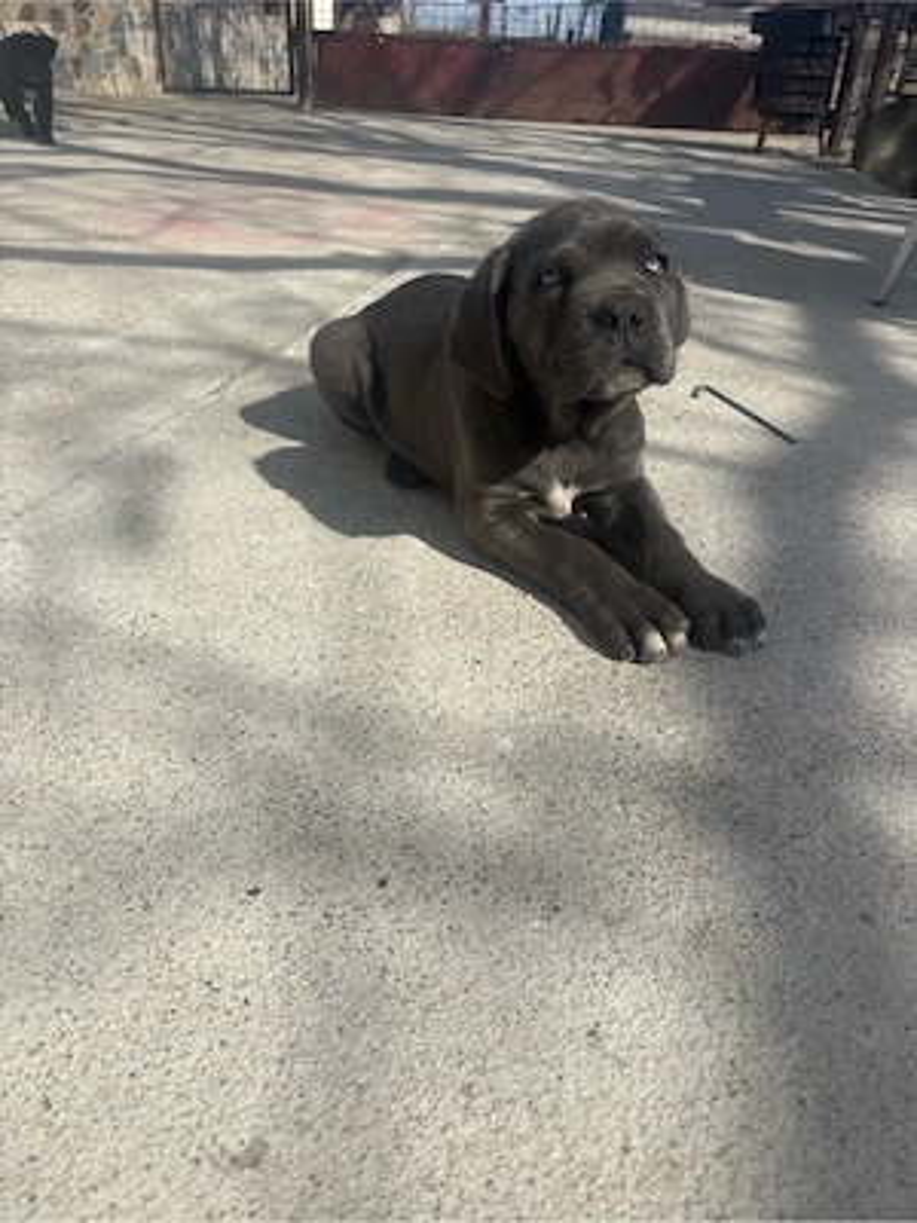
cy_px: 612
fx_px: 918
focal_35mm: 26
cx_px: 458
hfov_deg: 53.1
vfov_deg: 67.3
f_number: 1.6
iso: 50
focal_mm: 5.96
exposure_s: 1/4608
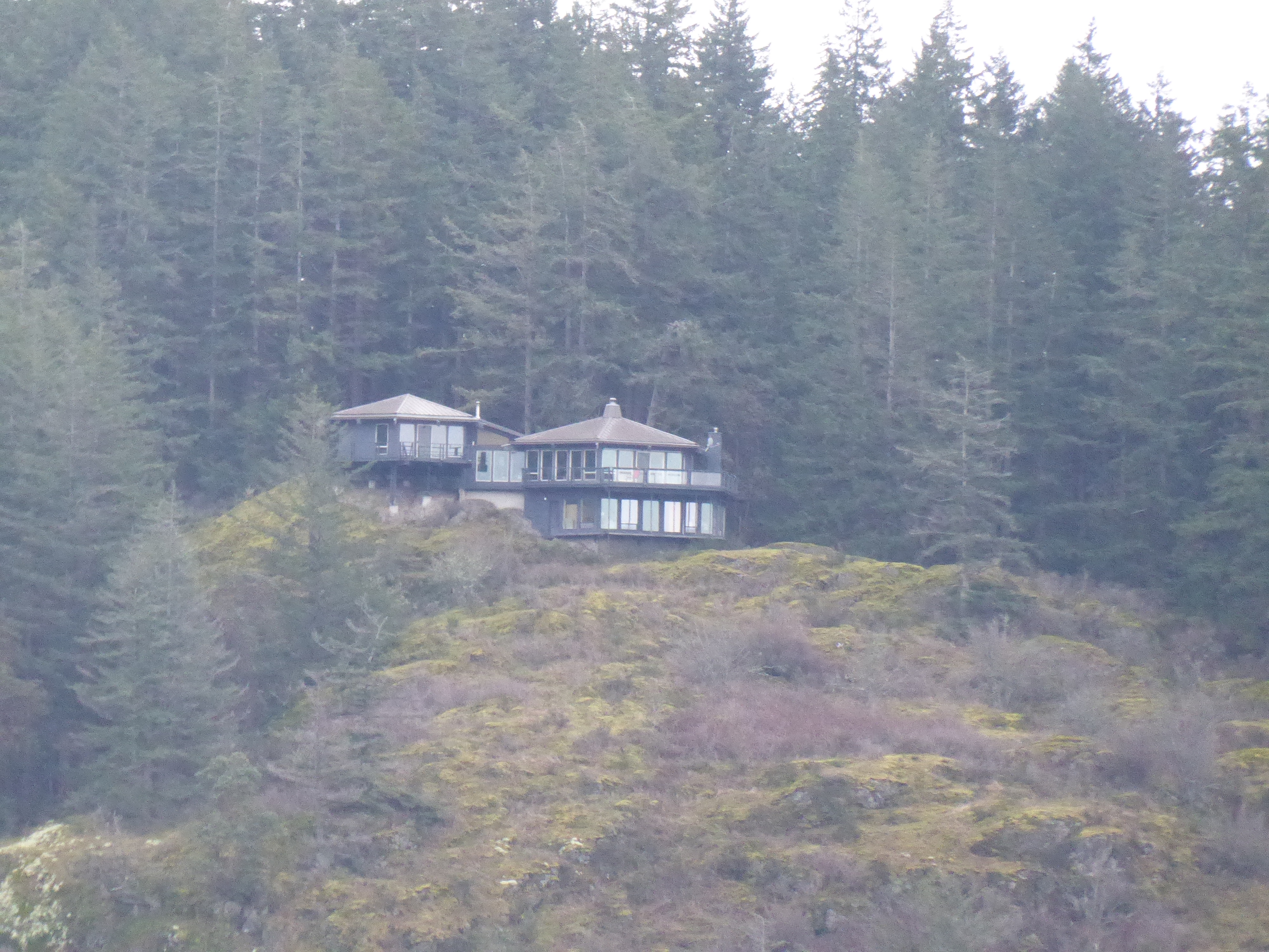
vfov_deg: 2.1
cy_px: 476
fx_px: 26028
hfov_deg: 2.8
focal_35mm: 710
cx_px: 634
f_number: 6.2
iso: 1600
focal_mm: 114.4
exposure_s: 1/500
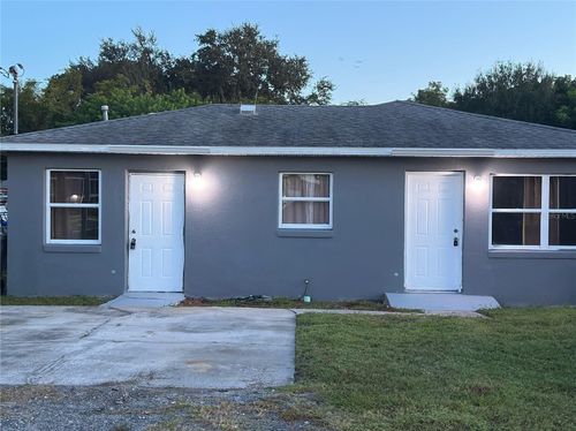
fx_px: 798
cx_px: 288
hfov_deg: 39.7
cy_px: 216
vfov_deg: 30.2
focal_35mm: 48
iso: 500
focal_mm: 6.86
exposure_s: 1/40
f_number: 1.78
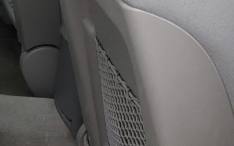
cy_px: -40
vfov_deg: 11.7
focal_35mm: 109
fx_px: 695
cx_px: -164
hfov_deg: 16.5
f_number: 1.5
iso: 50
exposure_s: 1/278
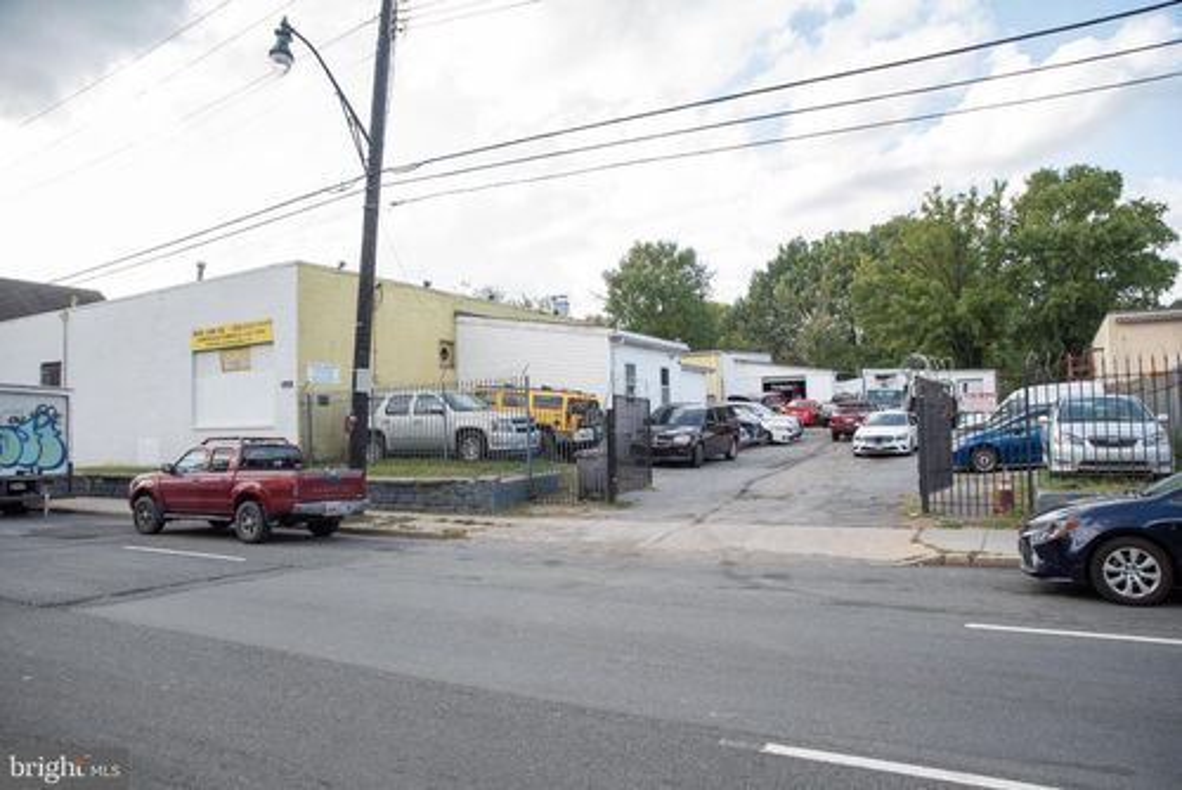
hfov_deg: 73.7
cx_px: 591
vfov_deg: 53.2
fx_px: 788
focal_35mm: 24
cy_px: 395
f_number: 4
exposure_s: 1/250
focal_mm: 24
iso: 100
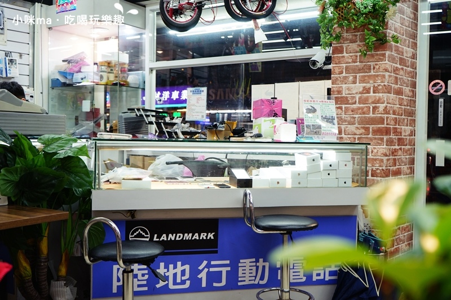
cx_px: 226
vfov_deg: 35.9
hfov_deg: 51.9
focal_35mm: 37
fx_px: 463
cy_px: 150
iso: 500
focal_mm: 37
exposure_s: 1/60
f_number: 4
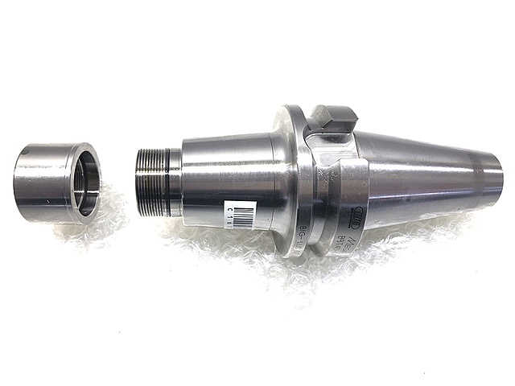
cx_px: 258
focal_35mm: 28
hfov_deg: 63.4
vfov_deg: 49.7
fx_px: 417
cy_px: 193
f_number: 1.8
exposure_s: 1/33
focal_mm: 3.99
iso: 25
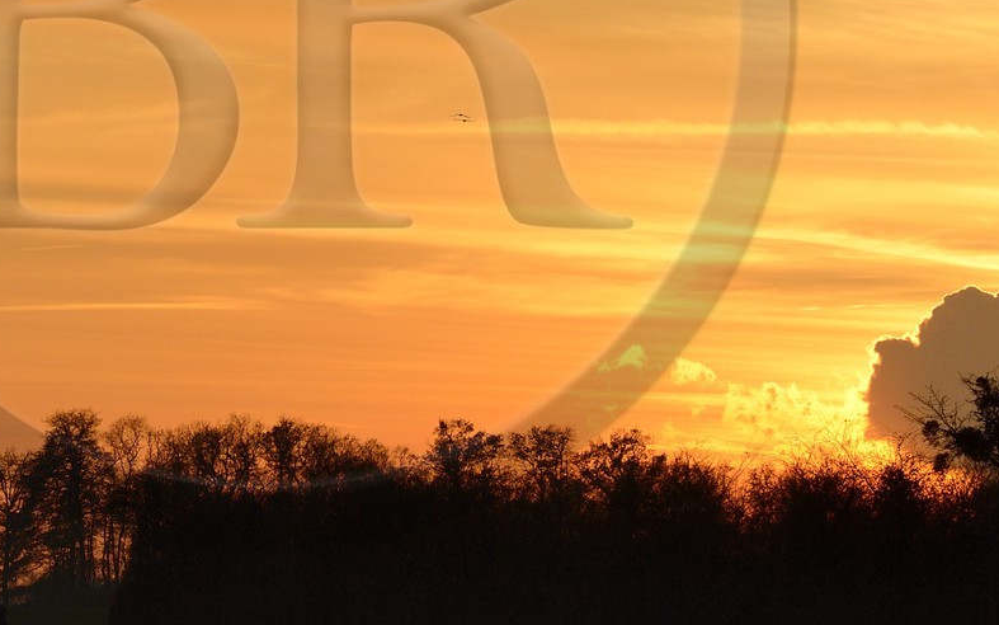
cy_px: 22
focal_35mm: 342
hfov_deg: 6.1
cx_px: 265
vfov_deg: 3.8
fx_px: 9312
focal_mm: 165
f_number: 9
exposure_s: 1/800
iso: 800
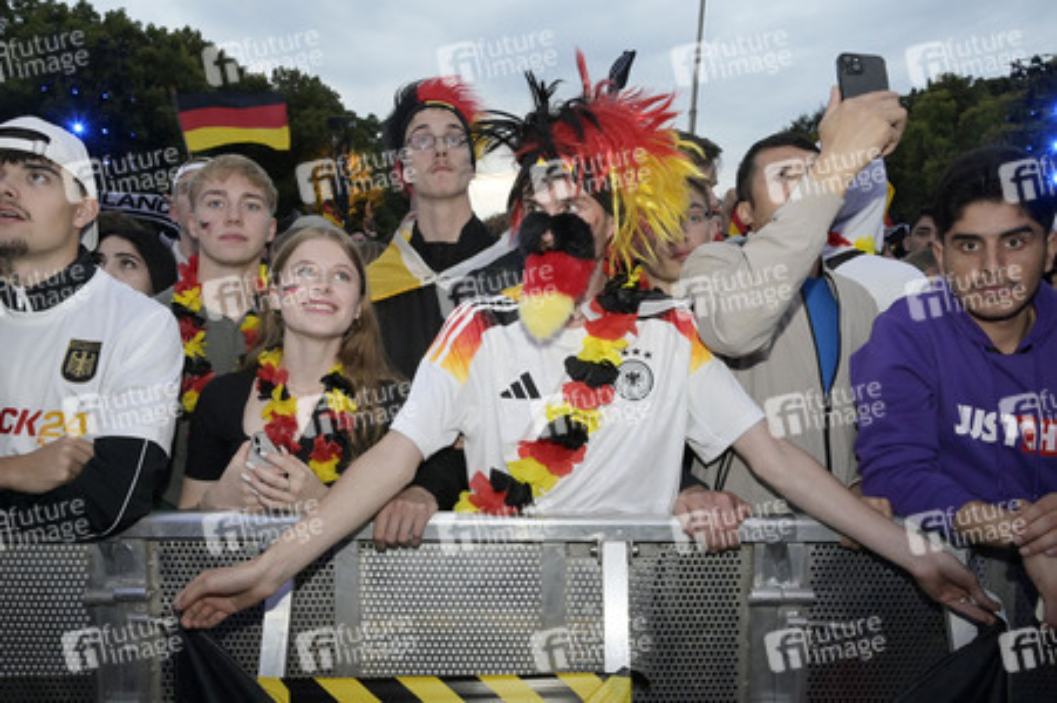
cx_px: 528
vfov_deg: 42.3
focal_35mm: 31
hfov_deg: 60.3
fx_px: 910
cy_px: 352
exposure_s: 1/250
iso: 8000
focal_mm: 31
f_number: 13
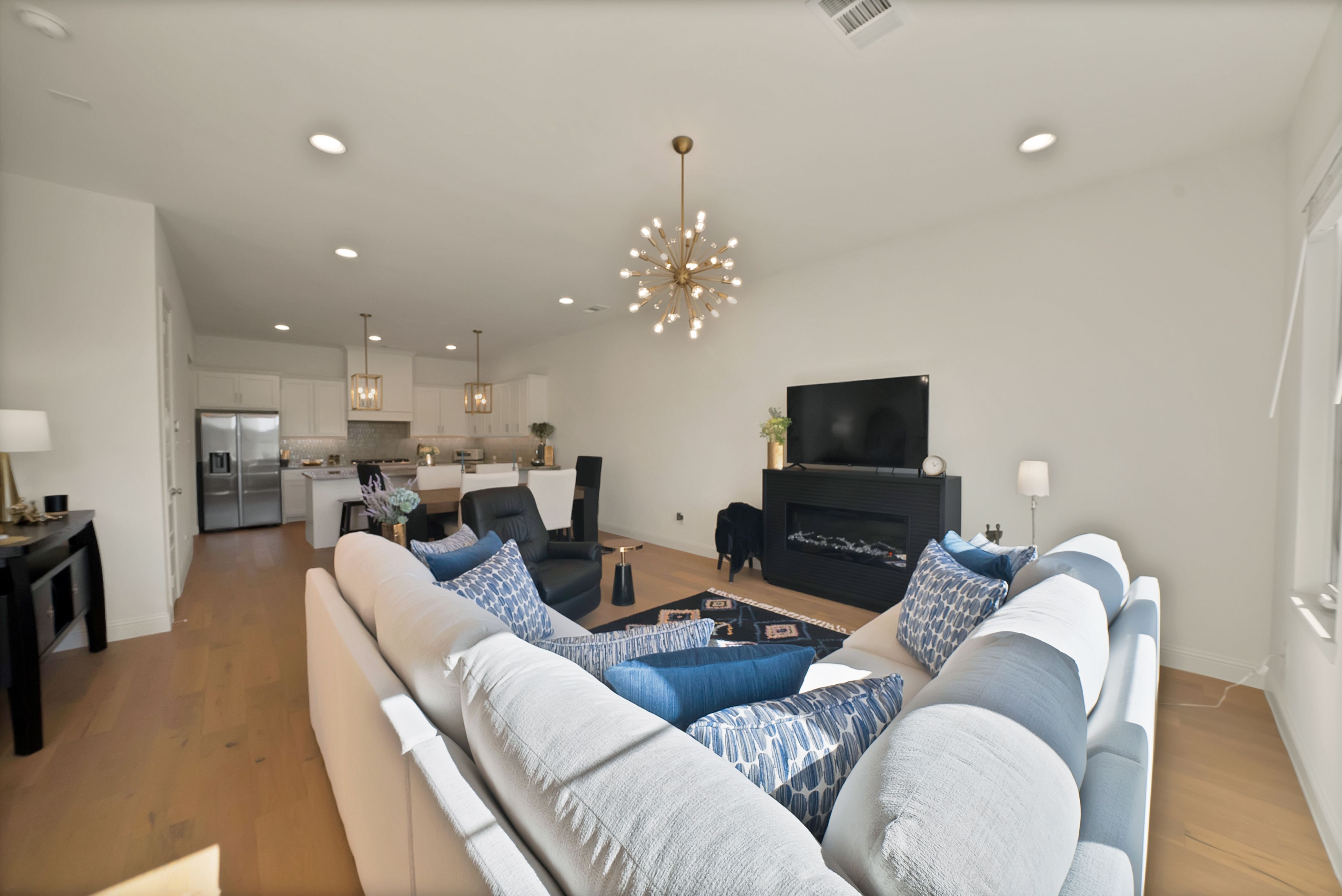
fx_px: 448
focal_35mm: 12
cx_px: 671
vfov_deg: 90.1
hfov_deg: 112.6
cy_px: 448
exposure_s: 1/60
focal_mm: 12
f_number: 9
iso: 640
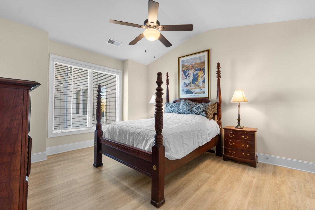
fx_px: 131
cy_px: 105
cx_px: 158
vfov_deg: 77.3
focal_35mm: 15
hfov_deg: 100.4
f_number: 4.5
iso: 100
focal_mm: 10
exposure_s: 1/8
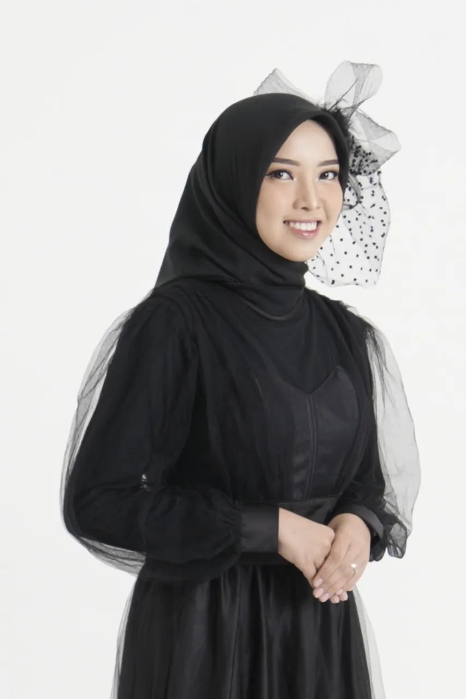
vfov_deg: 73.8
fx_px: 466
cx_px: 233
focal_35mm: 24
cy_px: 350
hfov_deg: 53.1
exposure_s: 1/160
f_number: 2.8
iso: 100
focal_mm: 24
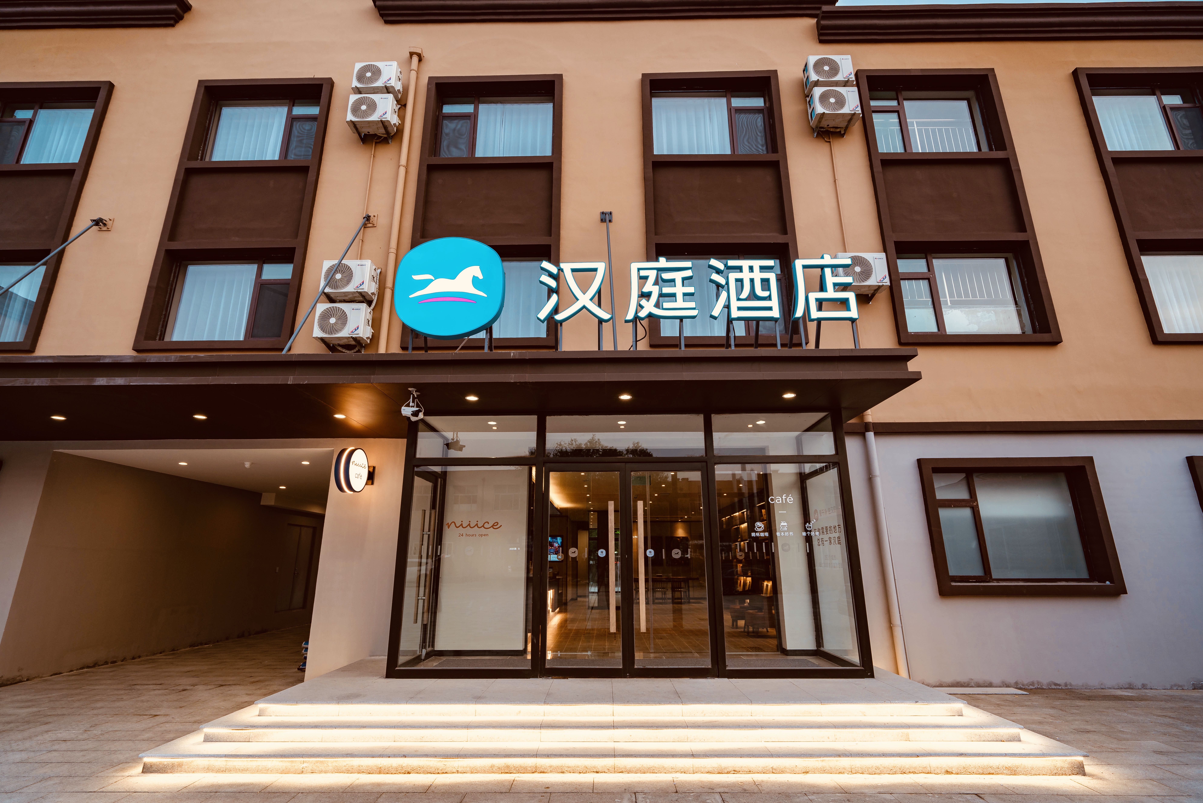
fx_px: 535
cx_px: 602
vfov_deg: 73.8
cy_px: 402
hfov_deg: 96.7
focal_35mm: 16
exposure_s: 1/40
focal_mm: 16
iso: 160
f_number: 5
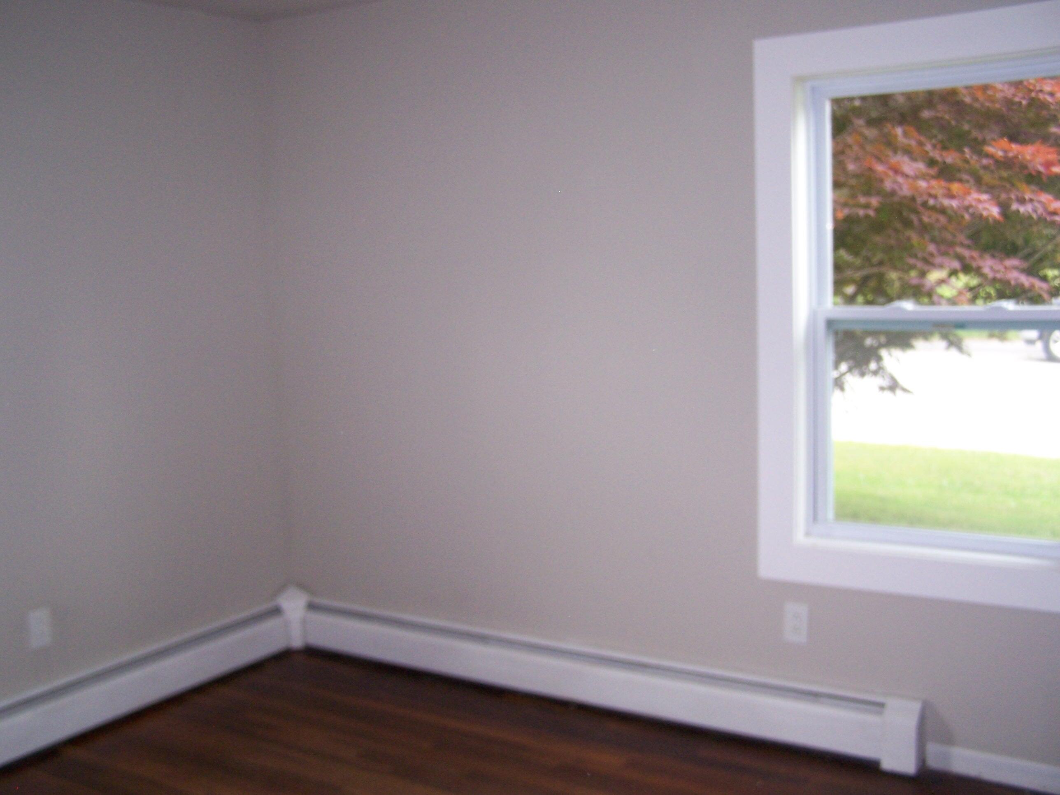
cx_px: 530
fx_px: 1164
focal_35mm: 38
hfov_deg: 49.0
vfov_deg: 37.7
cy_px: 398
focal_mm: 6.3
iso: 140
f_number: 2.8
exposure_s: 1/60
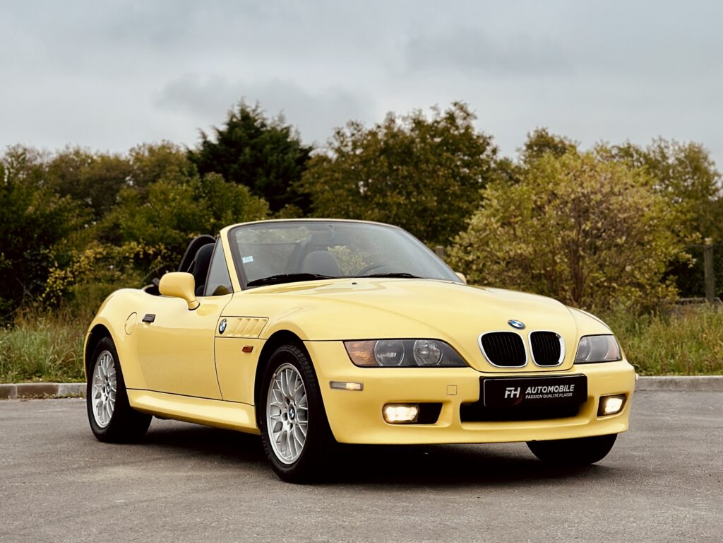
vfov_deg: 30.3
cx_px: 362
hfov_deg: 39.7
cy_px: 272
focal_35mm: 48
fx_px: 1003
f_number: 1.78
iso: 80
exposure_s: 1/1339
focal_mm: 6.86
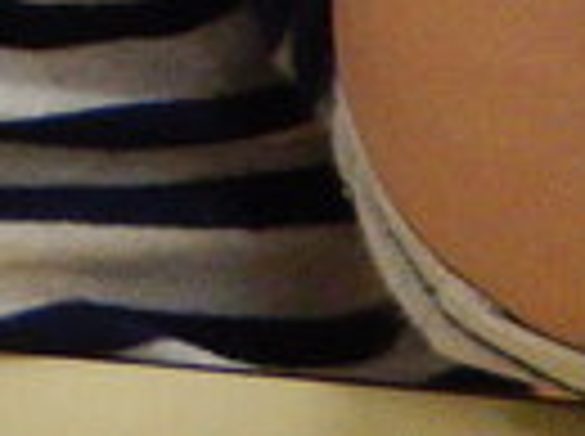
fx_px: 3121
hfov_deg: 8.1
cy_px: -1056
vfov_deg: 6.9
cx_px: -1498
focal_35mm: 185
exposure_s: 1/30
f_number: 2.8
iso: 125
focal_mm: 4.3
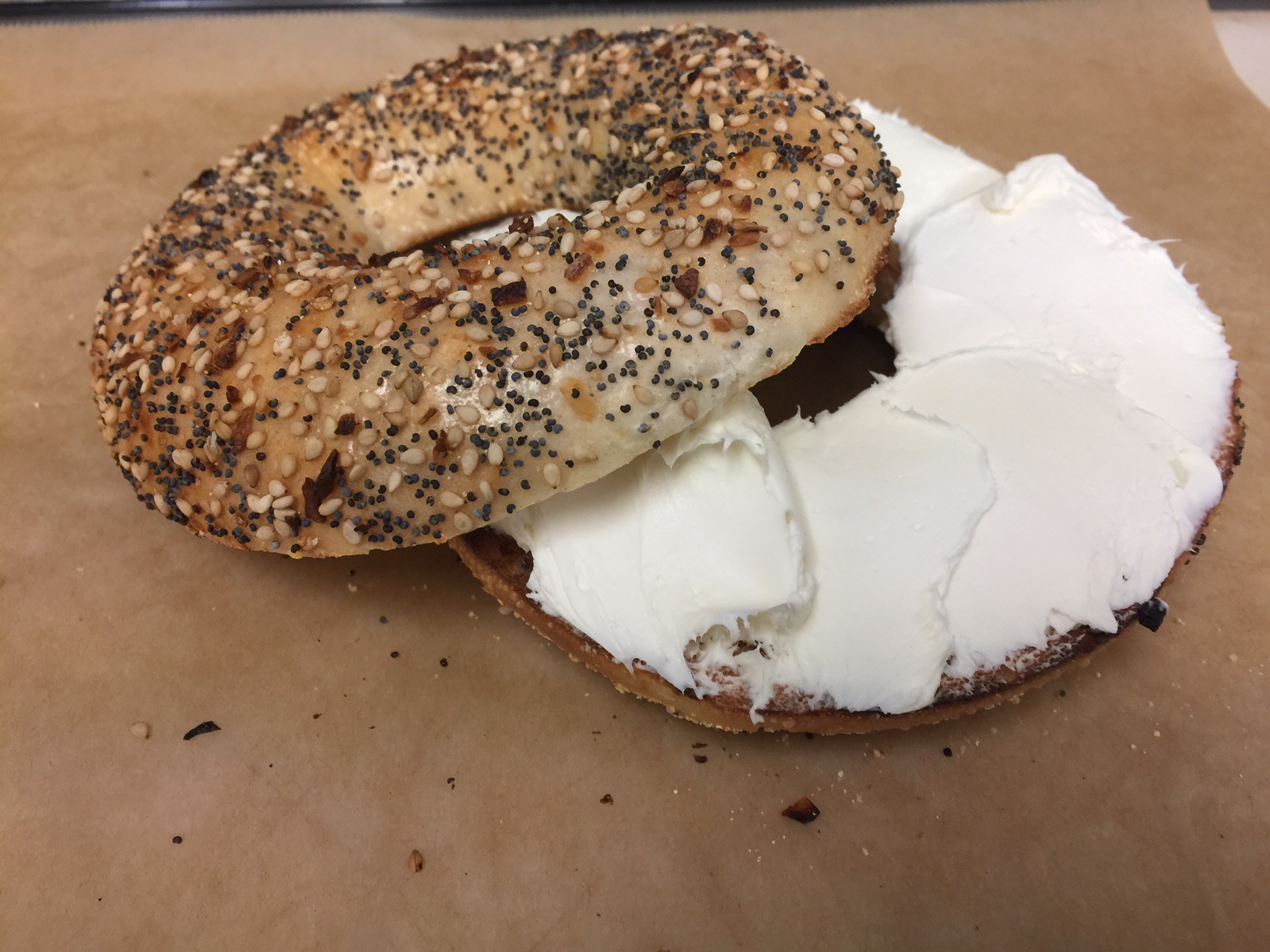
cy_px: 476
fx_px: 1064
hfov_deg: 61.7
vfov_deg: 48.2
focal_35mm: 29
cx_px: 635
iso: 50
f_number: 2.2
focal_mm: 4.15
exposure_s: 1/17
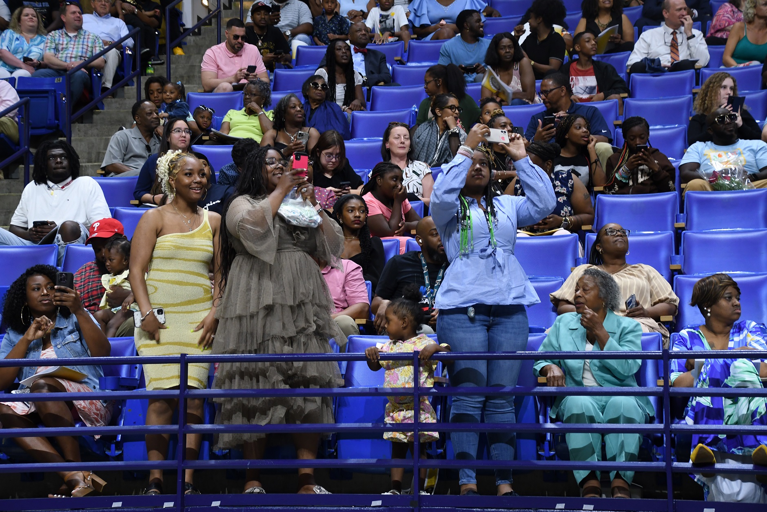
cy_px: 256
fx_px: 1662
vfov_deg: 17.5
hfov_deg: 26.0
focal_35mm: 78
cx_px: 384
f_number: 5
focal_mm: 52
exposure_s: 1/80
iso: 1000
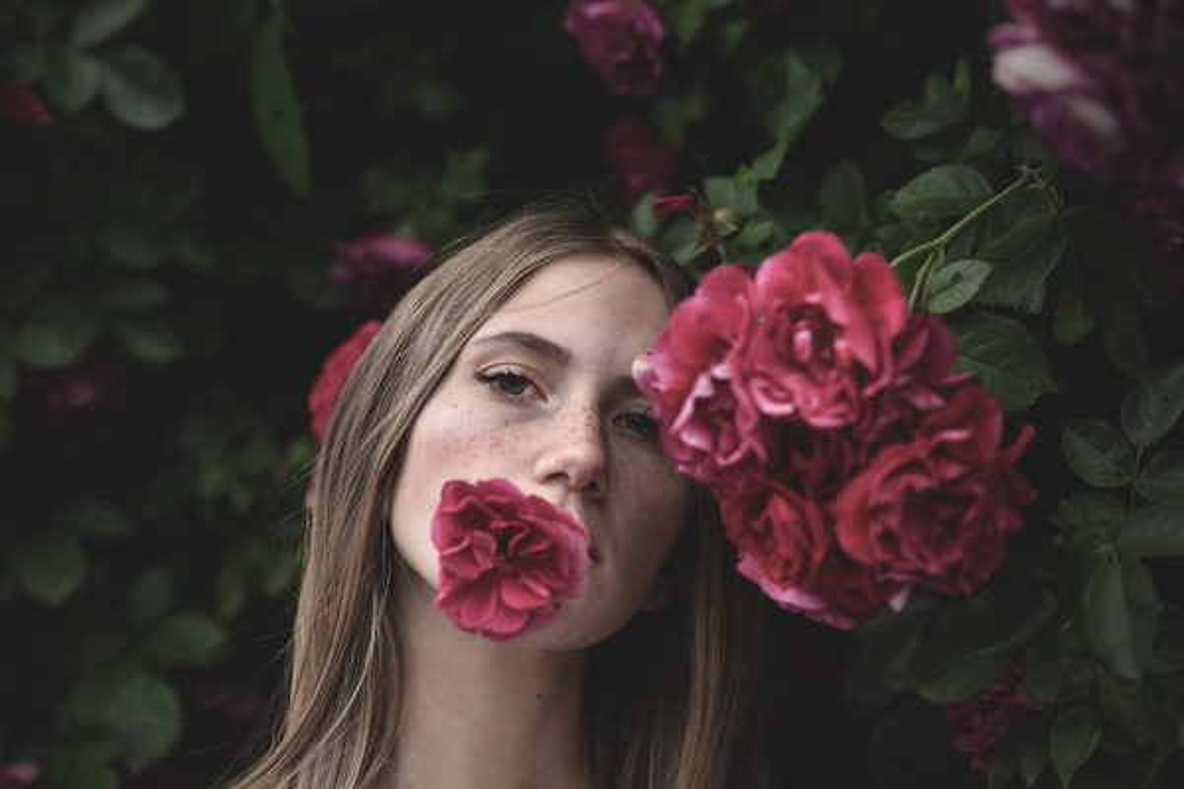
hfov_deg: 23.9
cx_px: 592
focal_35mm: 85
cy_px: 394
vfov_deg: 16.1
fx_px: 2795
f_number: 2.8
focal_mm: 85
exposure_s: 1/1250
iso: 200
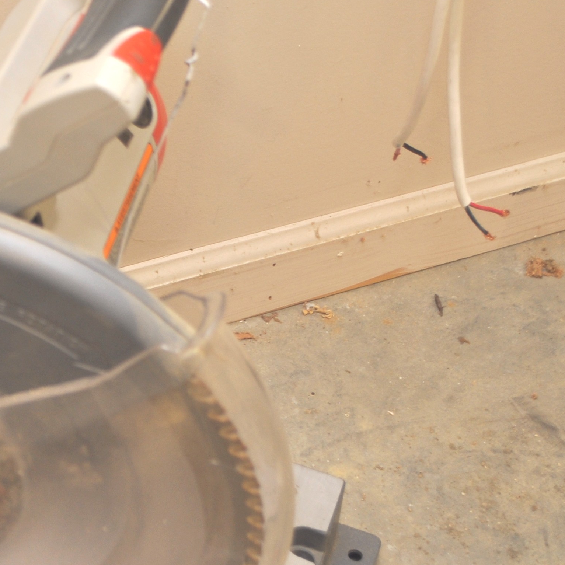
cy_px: 355
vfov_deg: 15.3
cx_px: -126
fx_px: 2105
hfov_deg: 14.7
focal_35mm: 114
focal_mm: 32
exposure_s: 1/15
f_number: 5.6
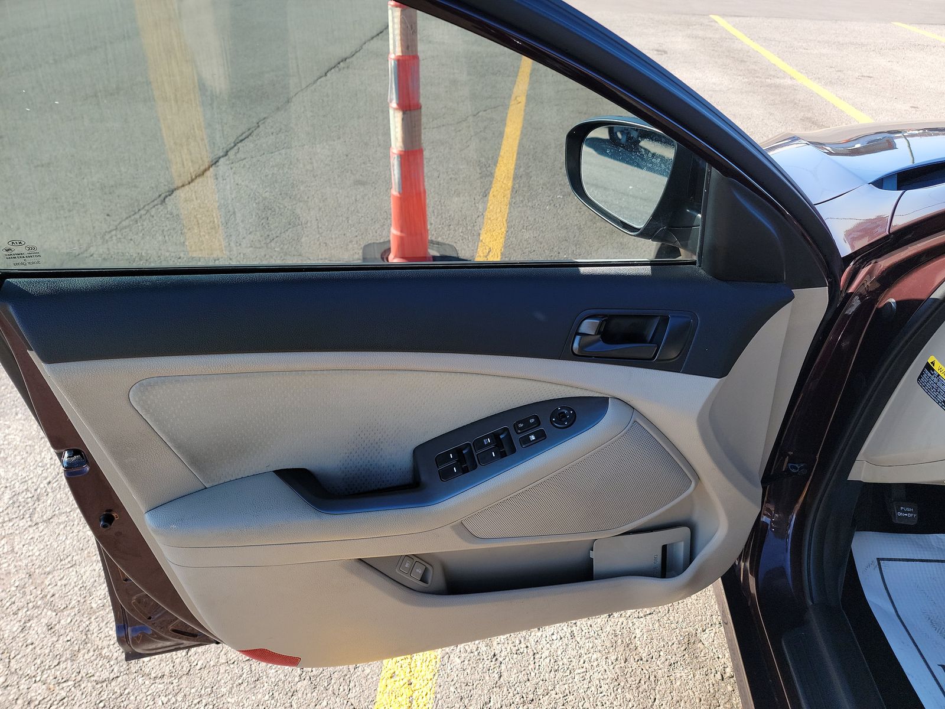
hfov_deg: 71.6
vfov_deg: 56.8
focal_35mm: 24
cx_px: 472
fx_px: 655
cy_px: 354
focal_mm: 6.7
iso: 50
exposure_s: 1/175
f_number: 1.8
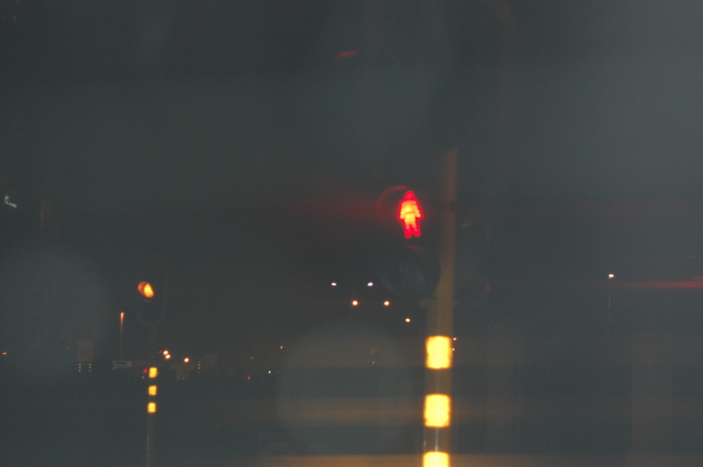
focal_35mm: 105
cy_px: 234
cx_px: 352
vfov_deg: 13.0
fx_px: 2049
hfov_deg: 19.5
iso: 400
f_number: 5.6
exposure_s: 1/60
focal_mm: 70
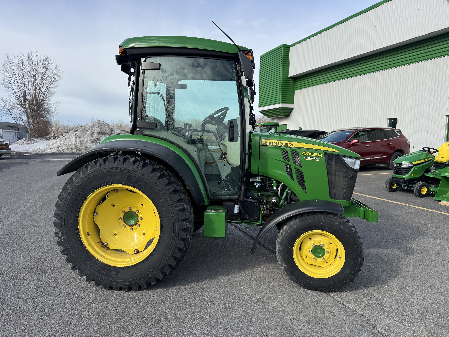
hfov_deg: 71.6
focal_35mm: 24
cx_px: 224
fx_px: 311
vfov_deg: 56.8
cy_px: 168
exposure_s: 1/3096
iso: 80
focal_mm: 6.76
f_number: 1.78
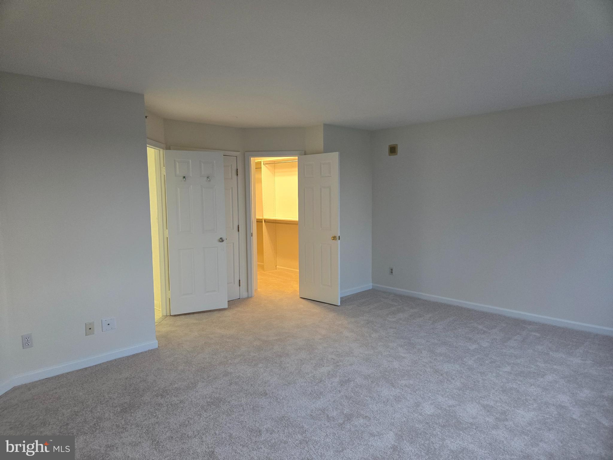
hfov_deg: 73.9
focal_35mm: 23
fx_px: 407
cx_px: 306
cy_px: 230
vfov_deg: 58.9
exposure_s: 1/120
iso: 250
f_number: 1.8
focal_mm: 5.4
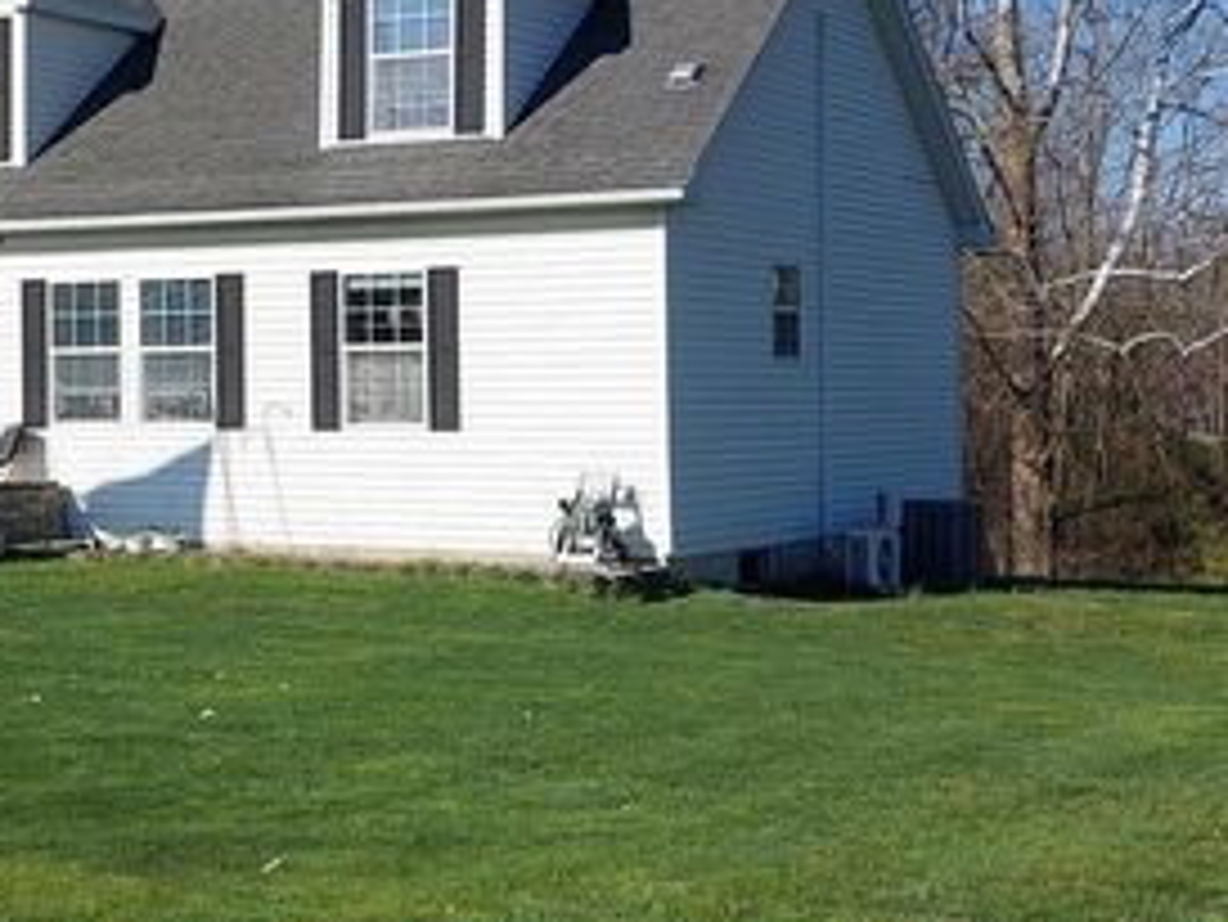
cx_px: 157
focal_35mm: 44
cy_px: 106
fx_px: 1562
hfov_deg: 40.2
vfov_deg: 31.5
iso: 25
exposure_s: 1/1500
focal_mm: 5.23
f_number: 1.8
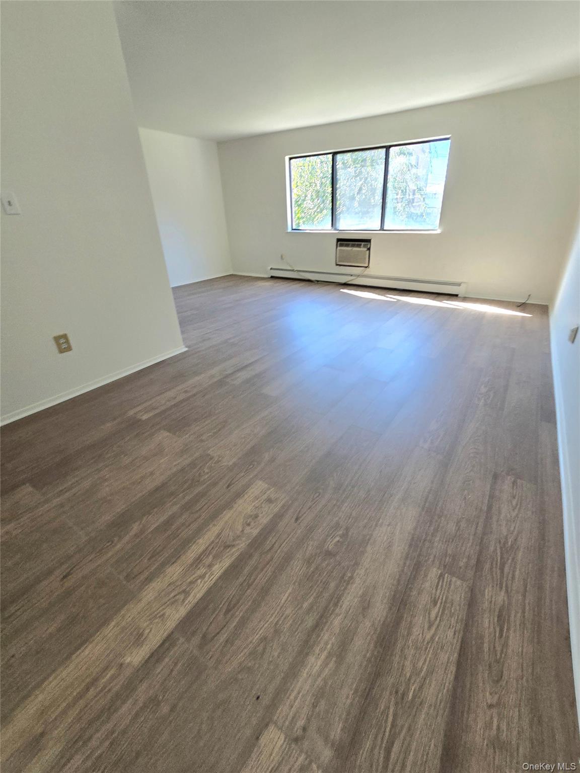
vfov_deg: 106.2
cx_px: 290
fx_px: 290
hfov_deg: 89.9
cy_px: 386
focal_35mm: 13
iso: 80
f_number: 2.2
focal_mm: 2.2
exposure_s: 1/120
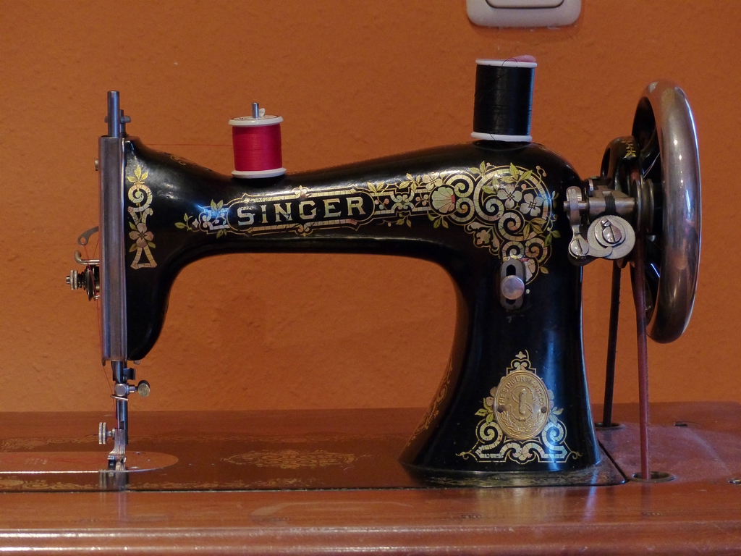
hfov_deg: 17.0
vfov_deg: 12.8
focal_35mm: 116
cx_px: 370
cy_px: 278
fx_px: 2483
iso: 1250
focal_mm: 20.9
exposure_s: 1/25
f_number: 2.8
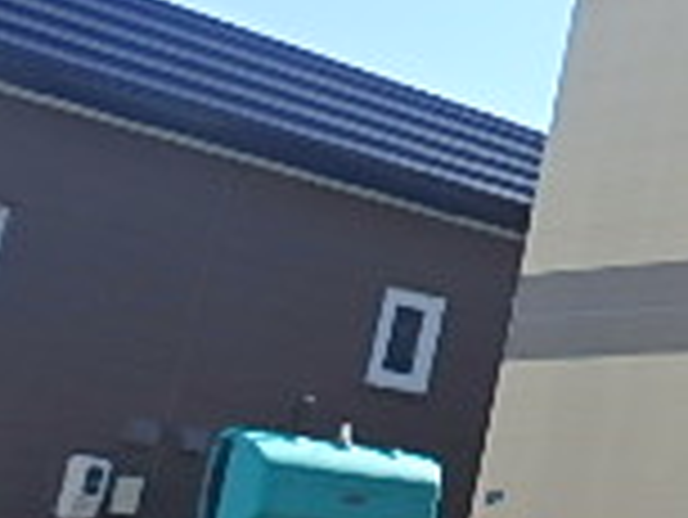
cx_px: 1358
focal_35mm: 88
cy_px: 194
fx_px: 1750
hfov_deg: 16.9
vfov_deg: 16.8
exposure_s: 1/800
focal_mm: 3.7
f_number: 3.5
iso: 125
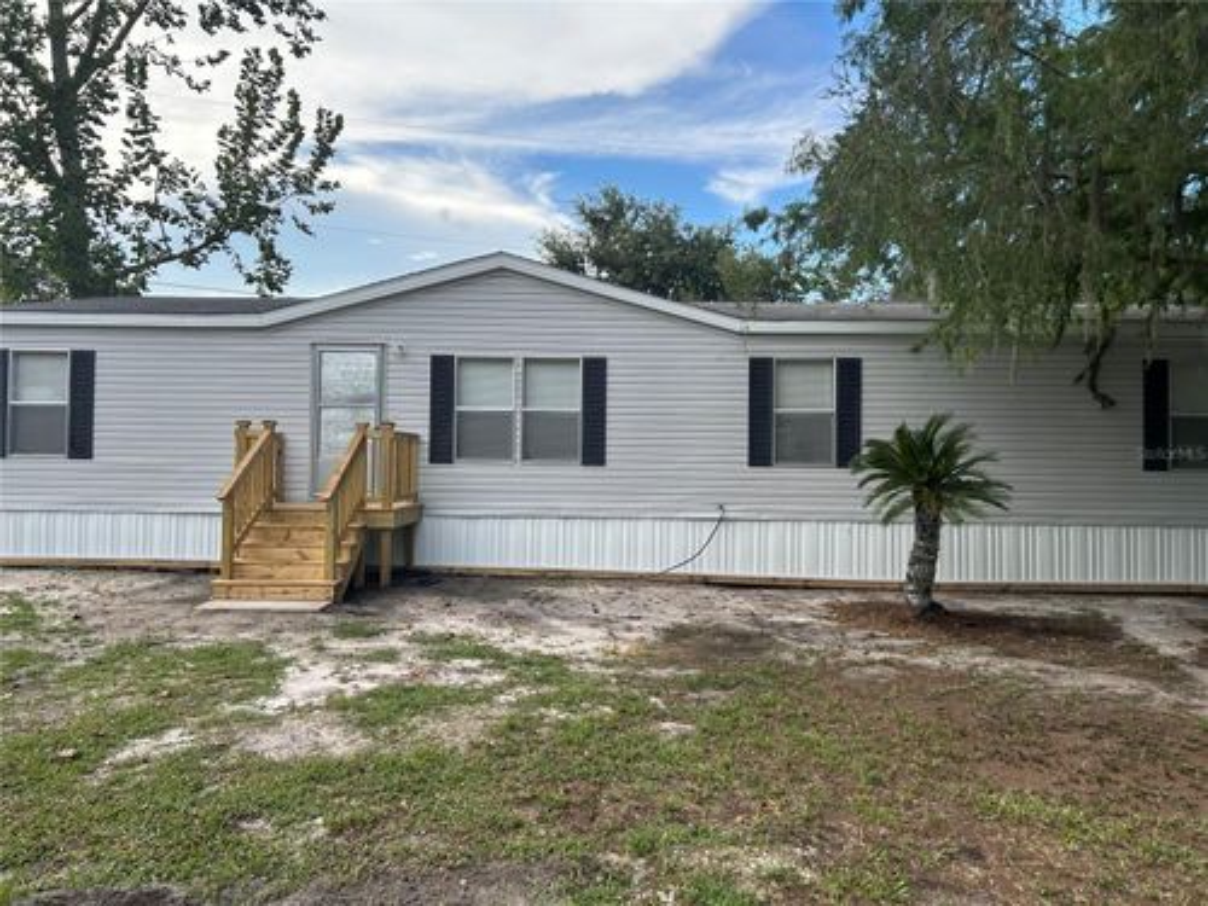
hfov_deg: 67.3
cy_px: 453
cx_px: 604
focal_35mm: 26
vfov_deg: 53.1
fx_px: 907
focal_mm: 5.7
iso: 50
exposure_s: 1/1038
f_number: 1.5
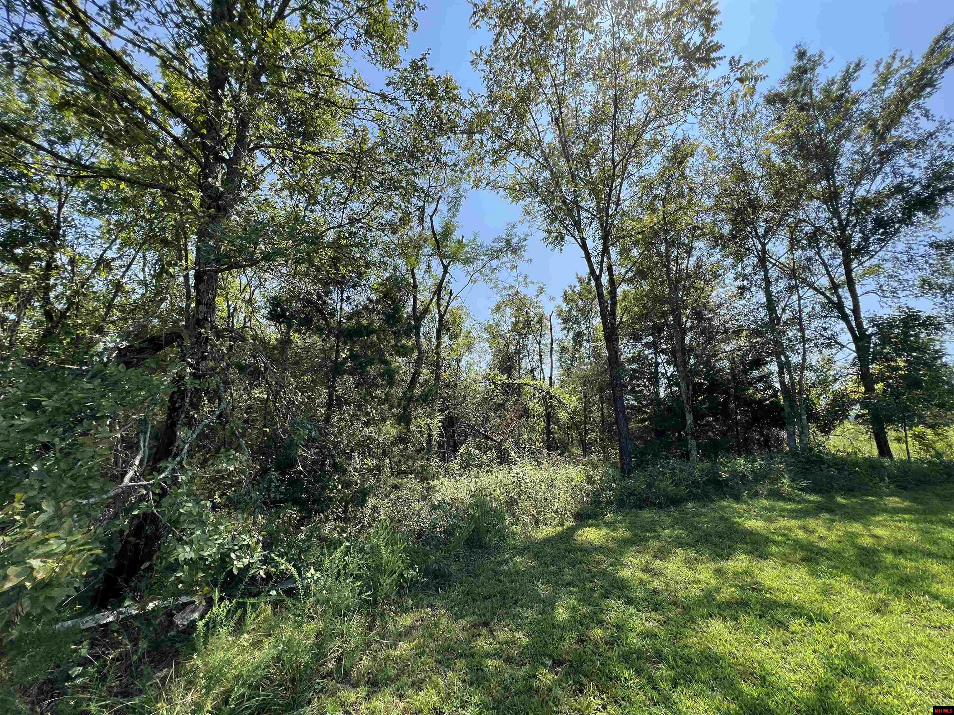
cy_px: 358
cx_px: 477
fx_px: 358
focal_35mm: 13
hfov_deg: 106.2
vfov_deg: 89.9
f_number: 1.8
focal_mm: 1.57
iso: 32
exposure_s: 1/797
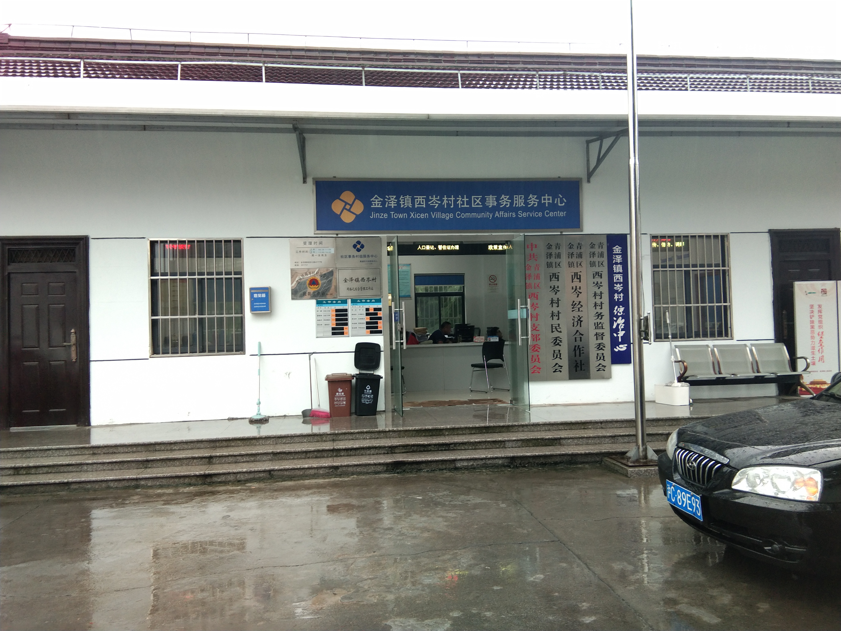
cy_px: 316
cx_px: 420
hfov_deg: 58.4
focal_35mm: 31
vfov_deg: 45.4
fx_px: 753
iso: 160
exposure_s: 1/50
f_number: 2.2
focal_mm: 3.69
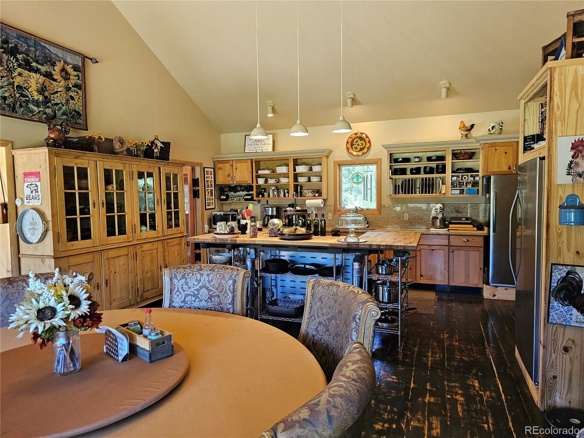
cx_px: 292
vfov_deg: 58.9
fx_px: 388
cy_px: 219
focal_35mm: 23
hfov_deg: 73.9
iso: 500
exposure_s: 1/120
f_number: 1.7
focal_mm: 6.3
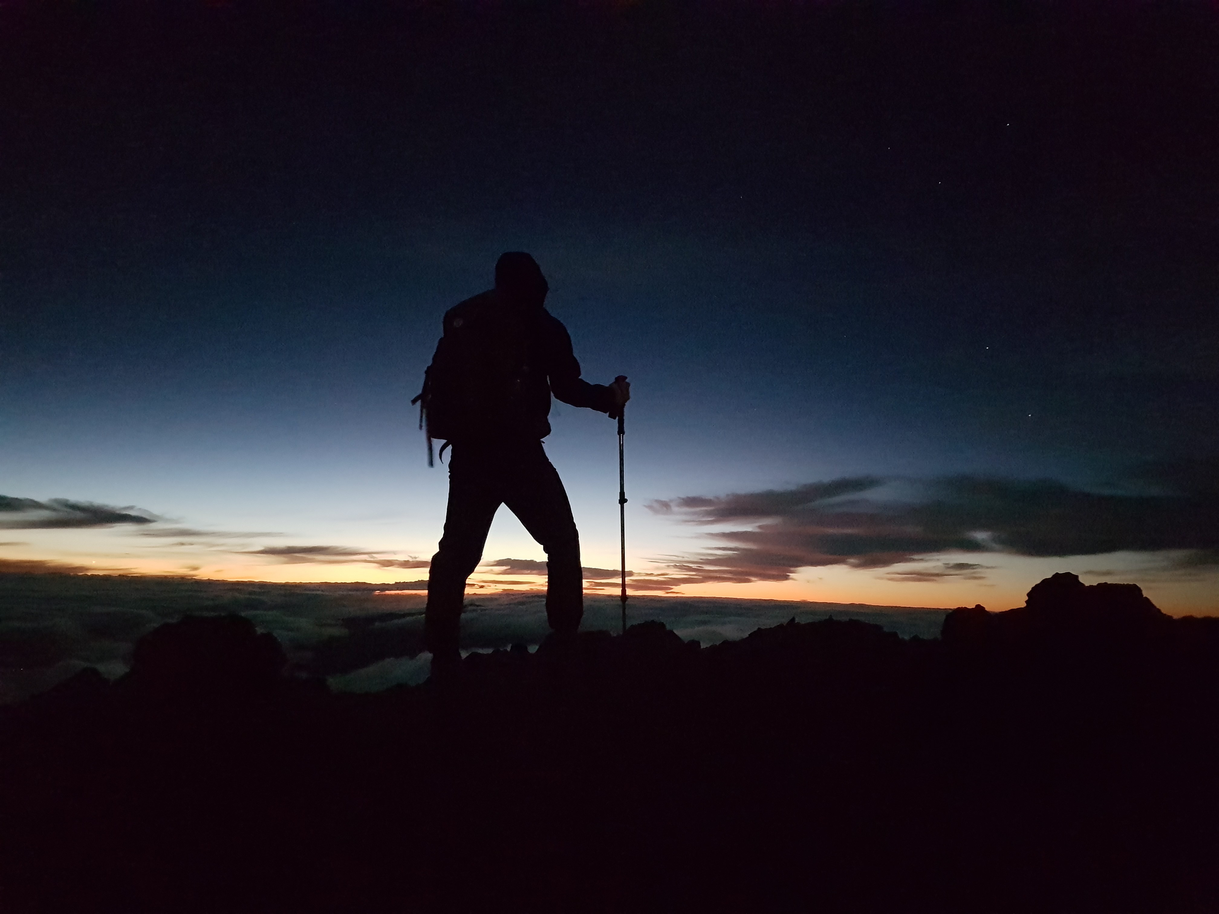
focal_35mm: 26
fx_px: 916
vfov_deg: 53.1
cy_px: 457
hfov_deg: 67.3
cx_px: 610
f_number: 1.7
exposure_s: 1/7
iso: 1250
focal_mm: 4.2
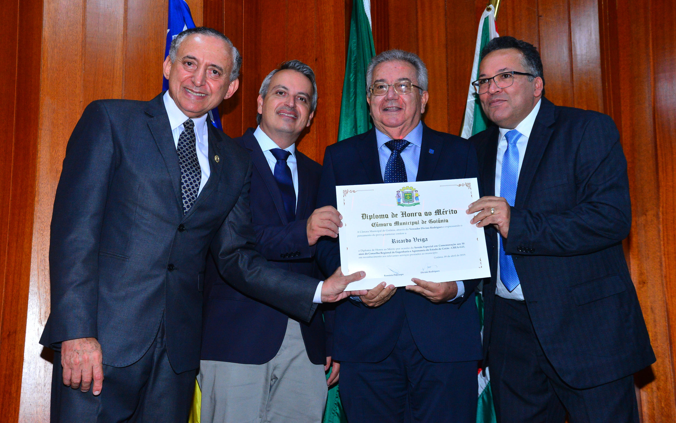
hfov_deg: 41.1
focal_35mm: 49
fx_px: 903
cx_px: 338
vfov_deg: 26.3
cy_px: 212
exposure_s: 1/125
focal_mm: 48
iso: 3200
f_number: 6.3
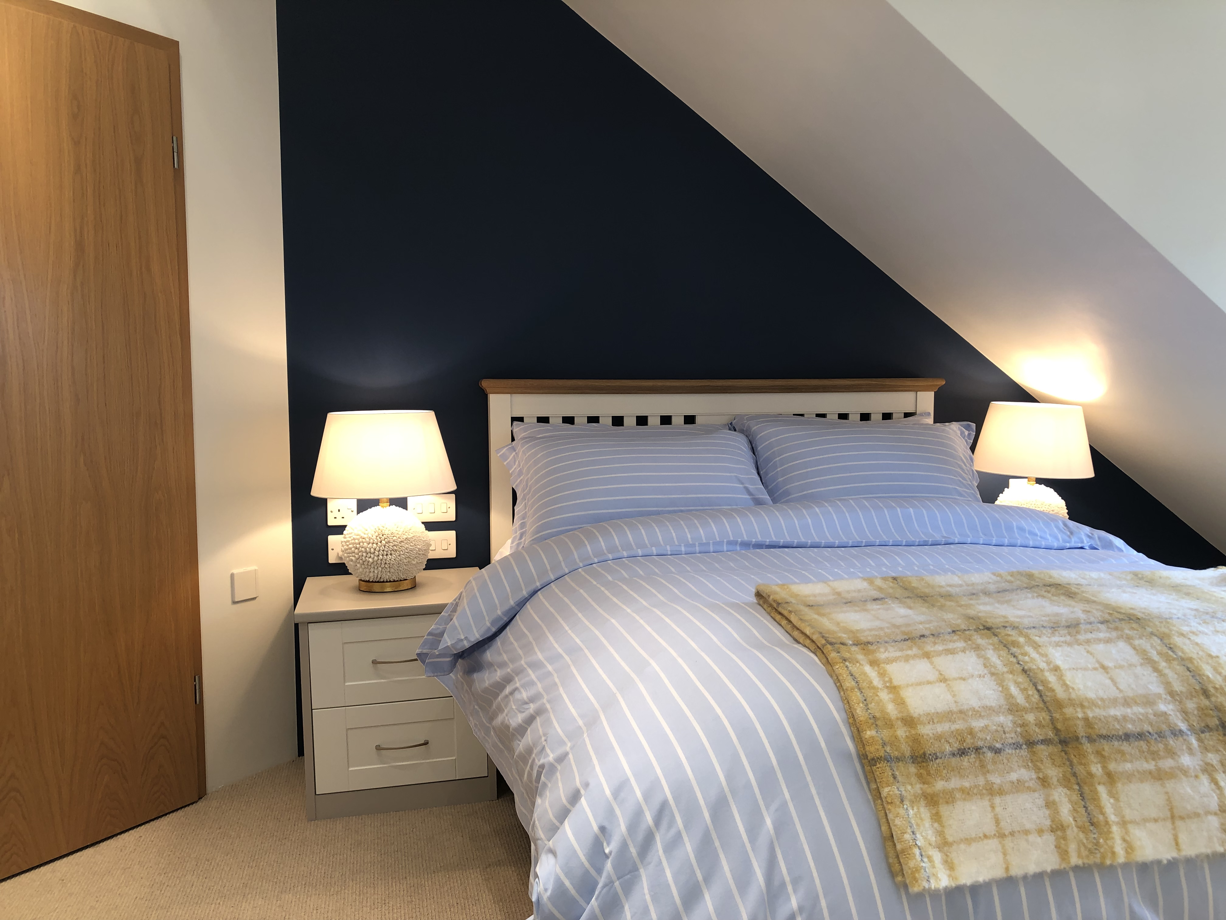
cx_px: 613
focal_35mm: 28
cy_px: 460
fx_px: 992
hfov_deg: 63.4
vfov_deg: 49.7
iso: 32
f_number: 1.8
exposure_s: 1/20
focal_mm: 4
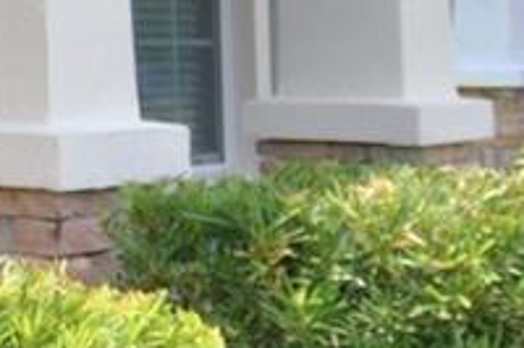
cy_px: -51
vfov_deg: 11.2
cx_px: -668
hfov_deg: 13.4
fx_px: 1745
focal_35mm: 120
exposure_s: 1/500
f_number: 4.5
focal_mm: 10
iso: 100
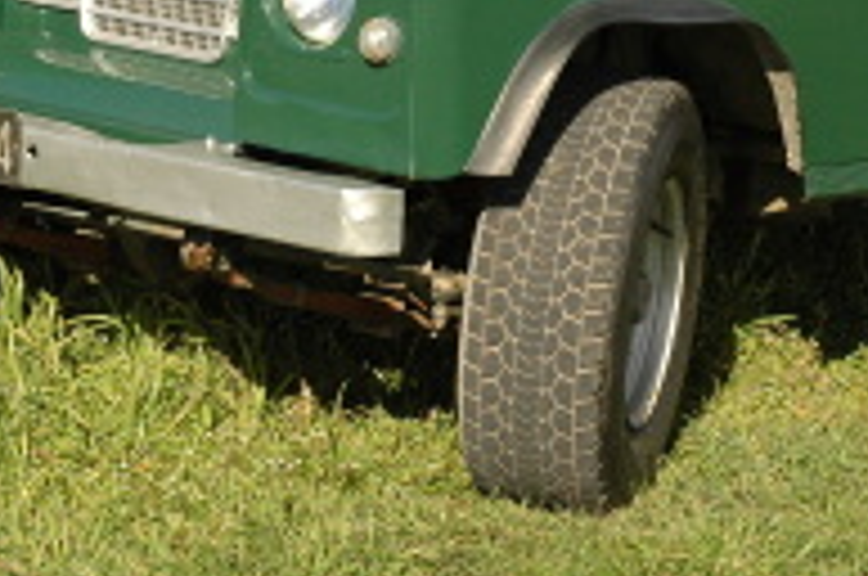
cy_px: -115
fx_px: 3948
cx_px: 652
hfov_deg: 12.5
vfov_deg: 8.3
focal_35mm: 164
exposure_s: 1/640
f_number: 8
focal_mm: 44
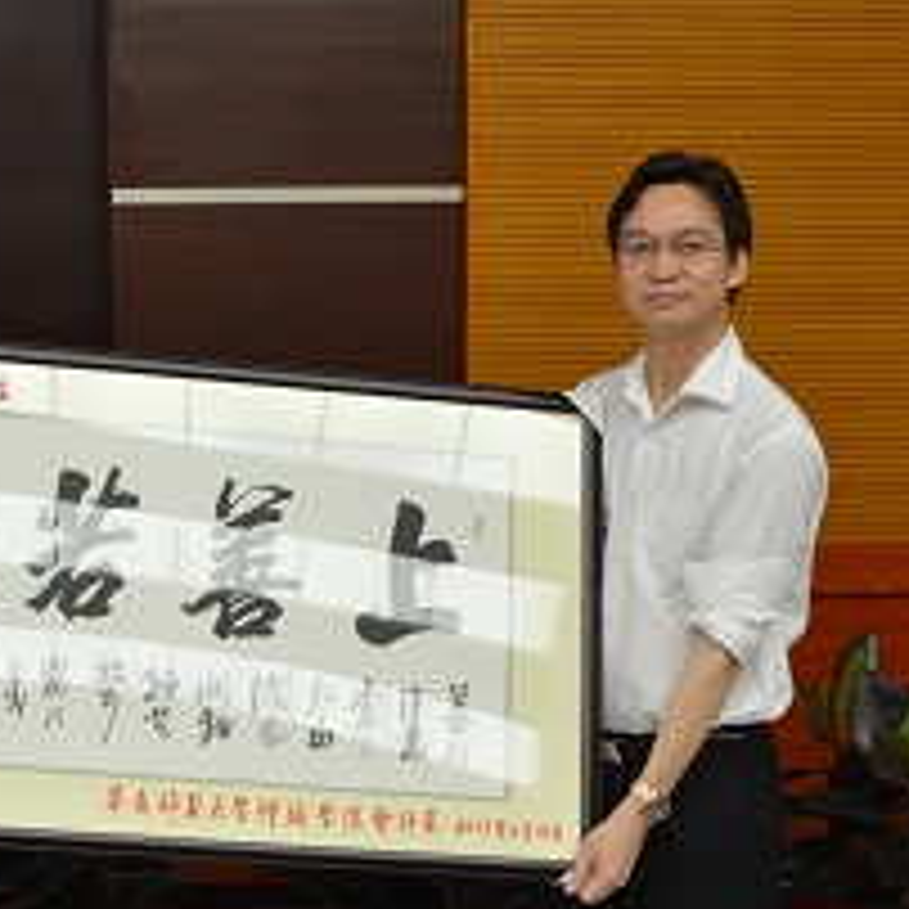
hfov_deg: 25.4
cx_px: 117
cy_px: 518
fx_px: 1962
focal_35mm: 66
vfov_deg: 26.1
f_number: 3.8
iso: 400
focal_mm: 21
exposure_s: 1/30
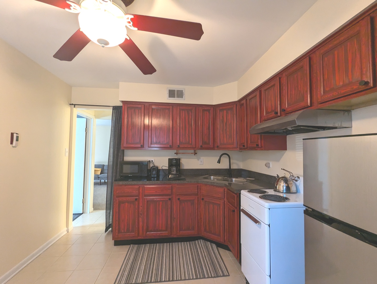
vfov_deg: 78.3
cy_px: 142
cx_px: 188
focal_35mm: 16
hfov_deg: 94.4
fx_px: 175
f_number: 2.2
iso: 213
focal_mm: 2.35
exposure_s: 1/60
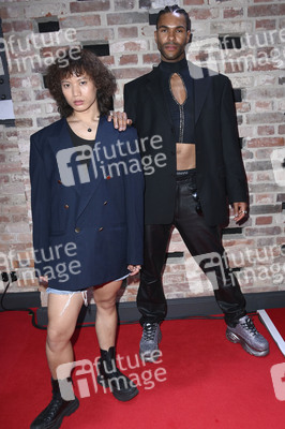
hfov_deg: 41.0
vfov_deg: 58.8
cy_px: 214
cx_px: 142
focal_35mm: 32
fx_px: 381
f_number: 5.6
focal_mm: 32
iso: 1600
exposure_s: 1/200
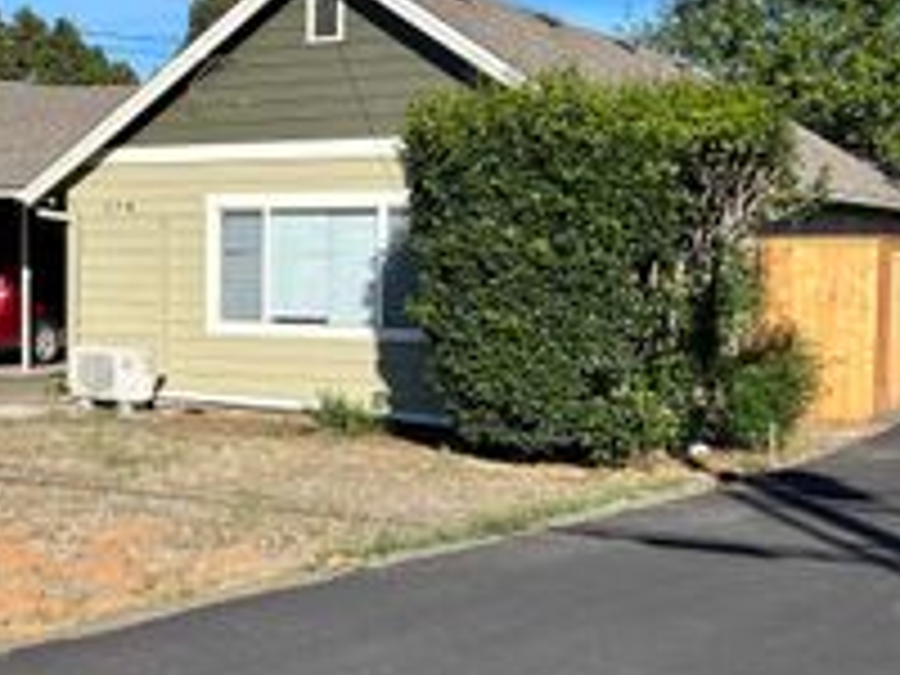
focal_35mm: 65
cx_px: 162
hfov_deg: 29.1
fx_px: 1690
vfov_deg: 22.6
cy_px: 317
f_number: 1.5
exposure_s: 1/4444
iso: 50
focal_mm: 5.7
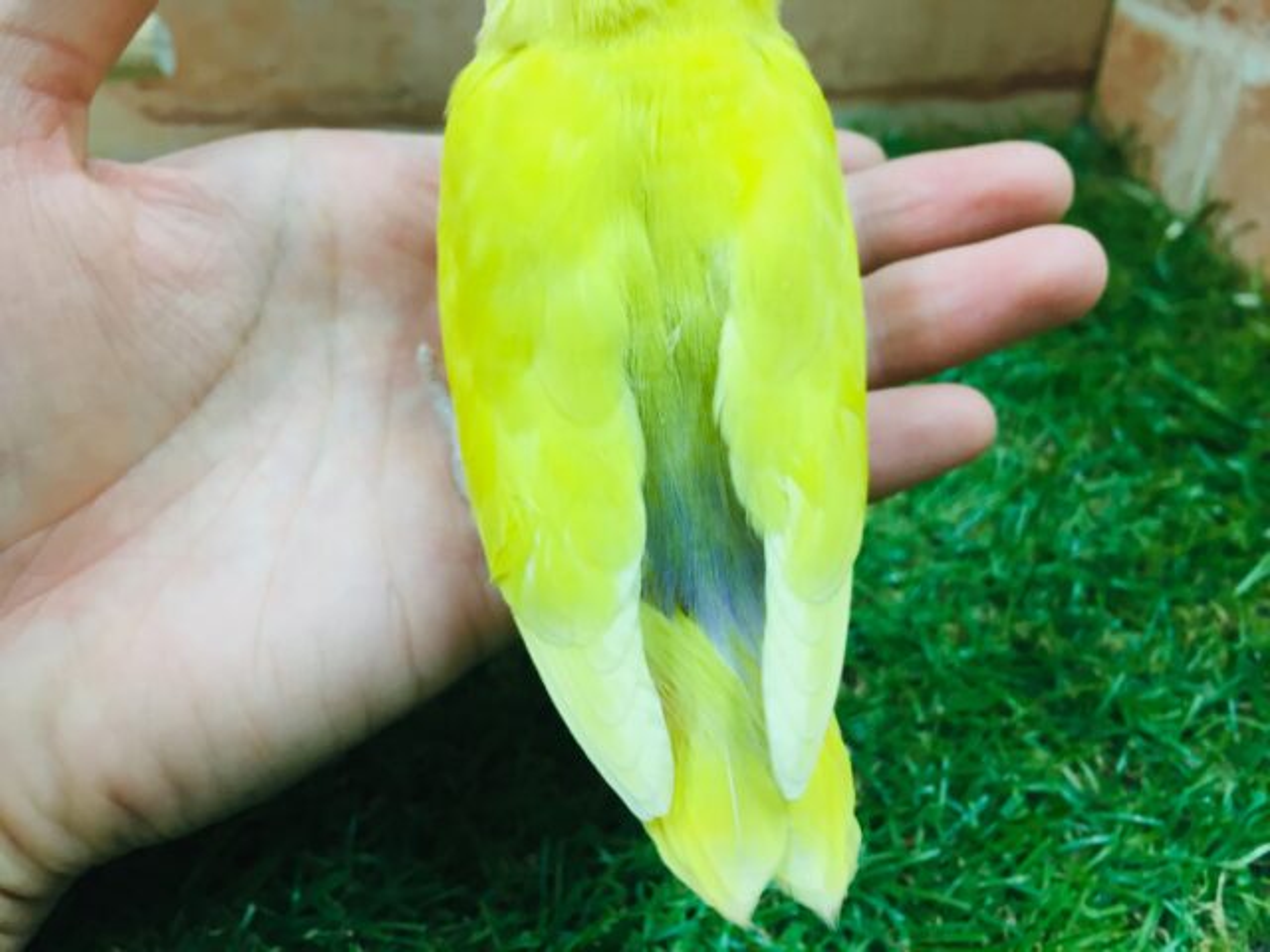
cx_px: 635
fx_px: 1064
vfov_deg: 48.2
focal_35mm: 29
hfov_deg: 61.7
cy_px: 476
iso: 64
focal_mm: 4.15
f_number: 2.2
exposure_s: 1/30
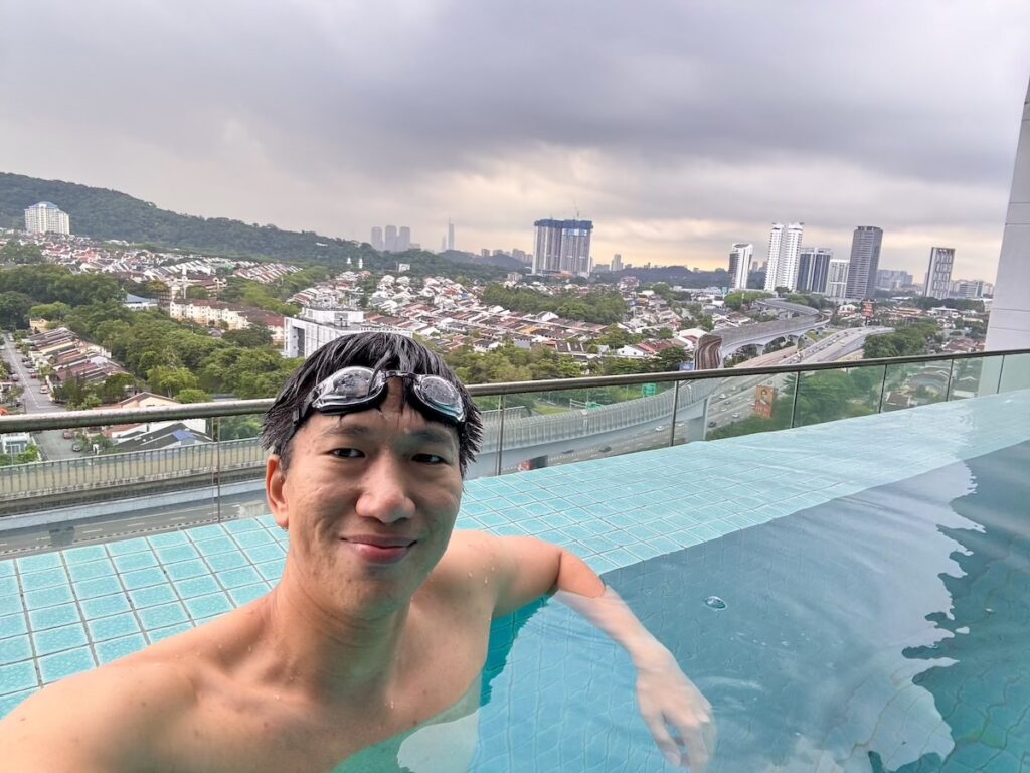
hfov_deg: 73.9
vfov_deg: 58.9
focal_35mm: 23
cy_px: 386
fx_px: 684
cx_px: 515
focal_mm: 2.69
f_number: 1.9
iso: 40
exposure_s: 1/121
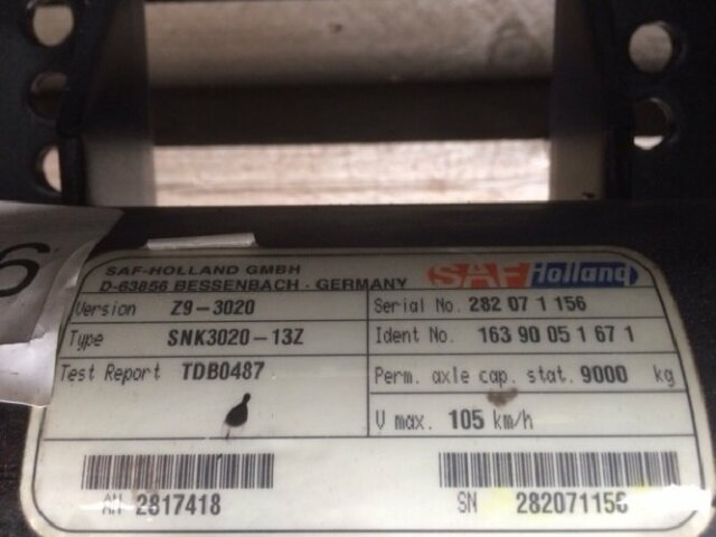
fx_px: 600
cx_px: 358
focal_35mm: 29
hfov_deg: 61.7
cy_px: 268
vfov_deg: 48.2
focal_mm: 4.15
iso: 125
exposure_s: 1/33
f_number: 2.2
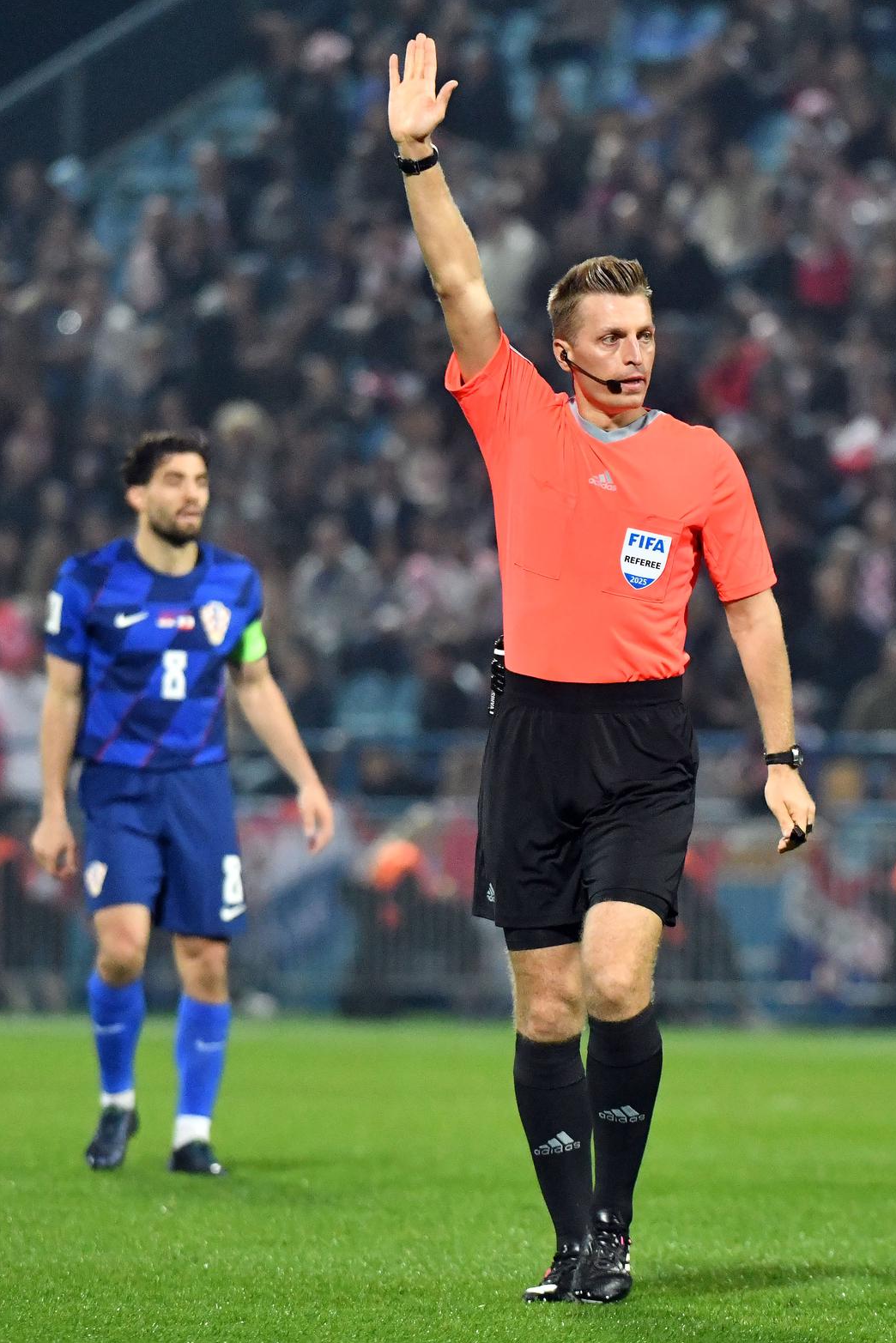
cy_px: 671
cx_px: 456
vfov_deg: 7.5
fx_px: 10299
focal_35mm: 276
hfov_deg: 5.0
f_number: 4
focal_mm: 270
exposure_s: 1/1250
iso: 6400
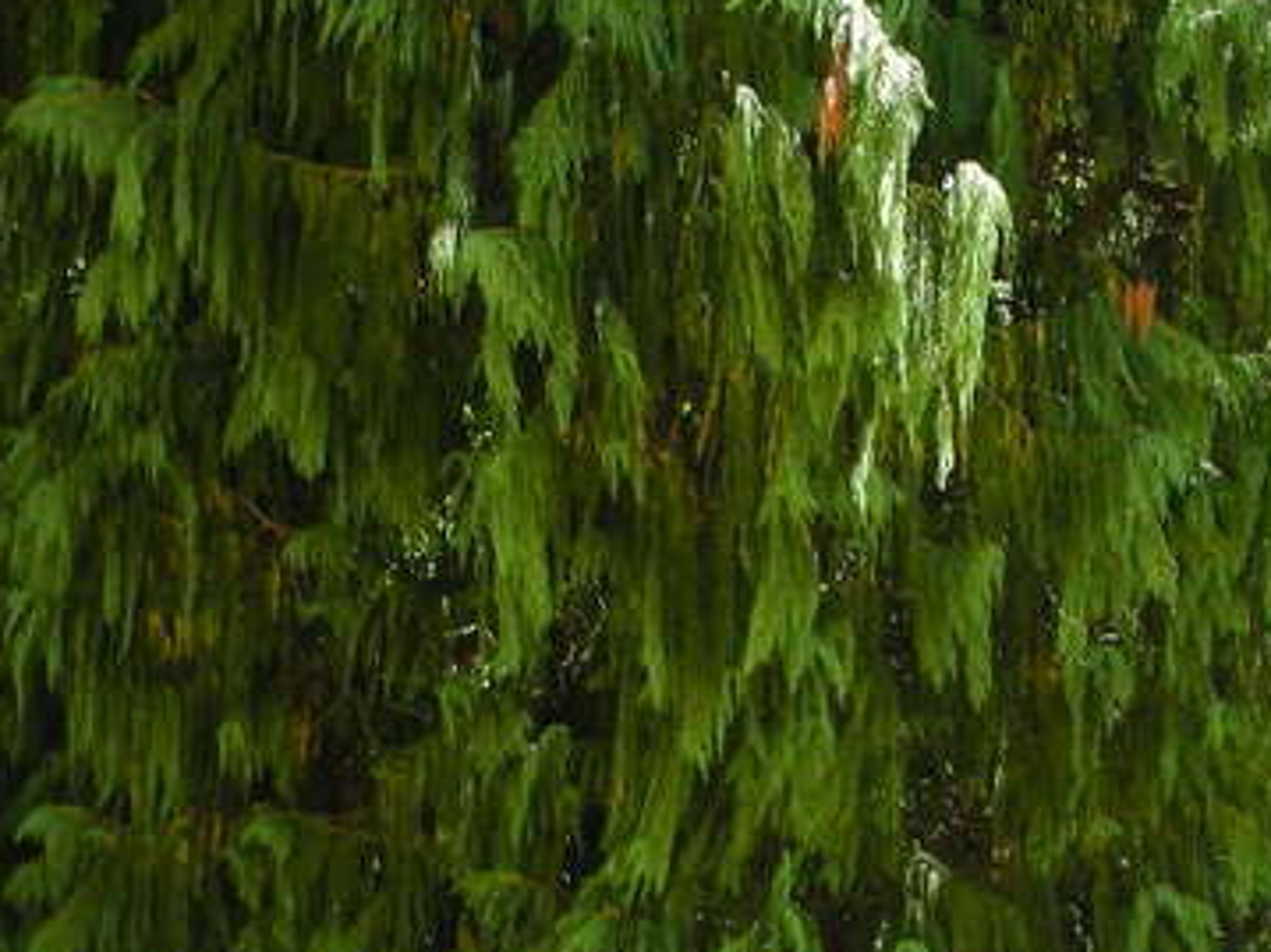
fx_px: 2863
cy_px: 793
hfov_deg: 24.8
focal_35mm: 78
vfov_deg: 18.7
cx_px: 896
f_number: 3
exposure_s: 1/101
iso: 50
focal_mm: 5.8
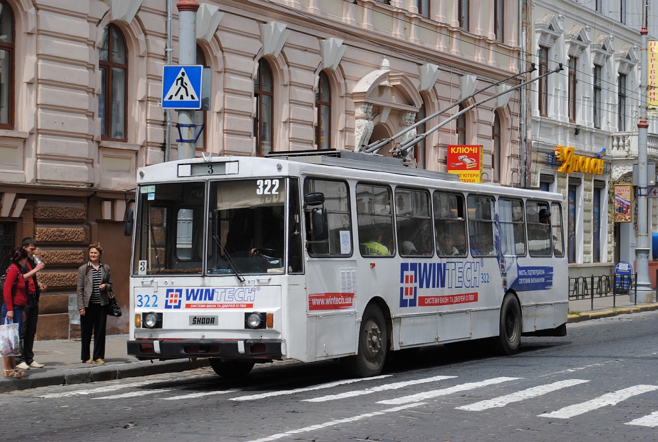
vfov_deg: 16.6
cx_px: 329
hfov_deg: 24.6
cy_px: 221
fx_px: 1511
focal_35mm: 82
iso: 100
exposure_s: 1/320
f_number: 9
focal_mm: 55
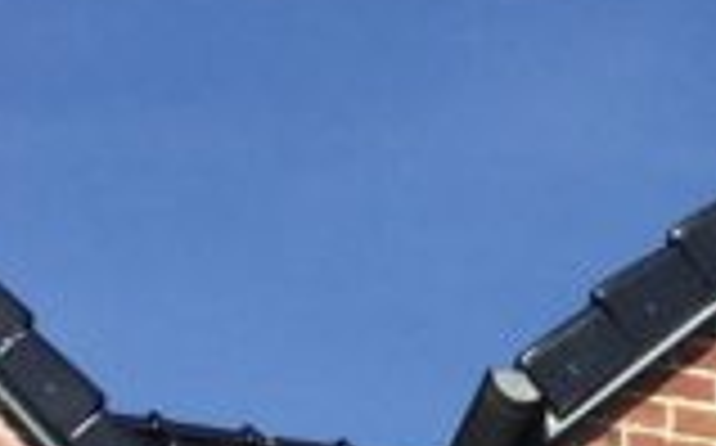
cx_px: 1076
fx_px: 3996
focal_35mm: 205
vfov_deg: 5.8
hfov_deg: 9.9
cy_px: 1446
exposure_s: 1/2564
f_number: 2.2
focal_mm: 4.12
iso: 32
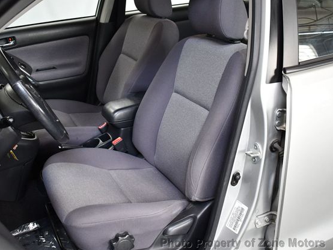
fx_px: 385
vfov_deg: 36.0
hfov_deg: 46.7
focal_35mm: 40
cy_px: 126
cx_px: 153
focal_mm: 18
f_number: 3.5
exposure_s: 1/125
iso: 1100
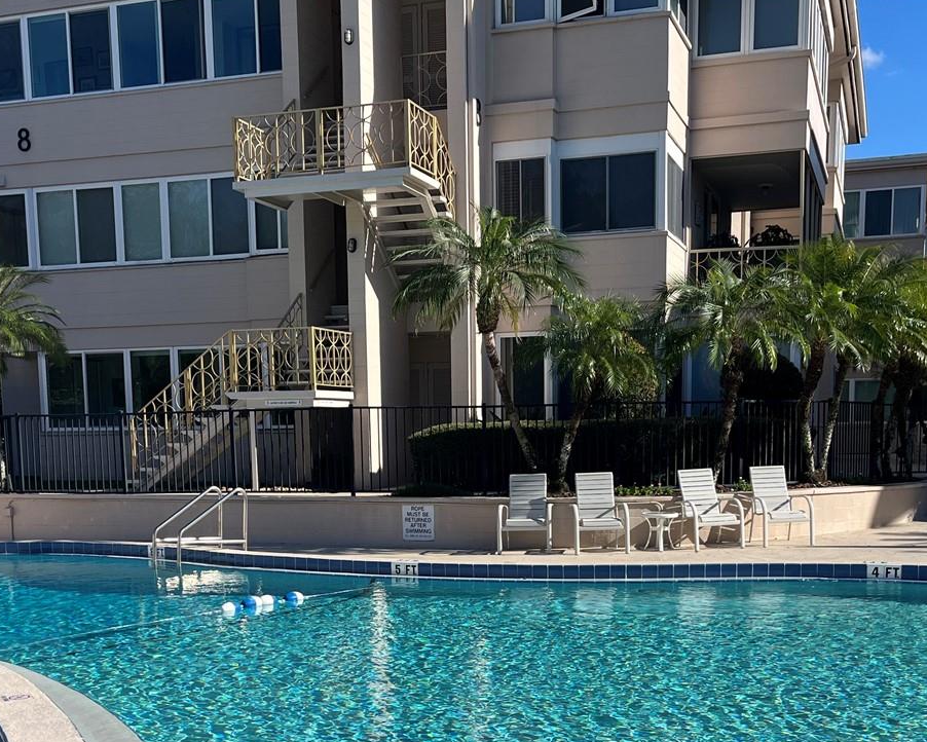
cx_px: 469
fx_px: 1235
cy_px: 608
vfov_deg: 32.4
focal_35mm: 45
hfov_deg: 41.1
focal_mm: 5.1
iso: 50
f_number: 1.6
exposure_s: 1/3876
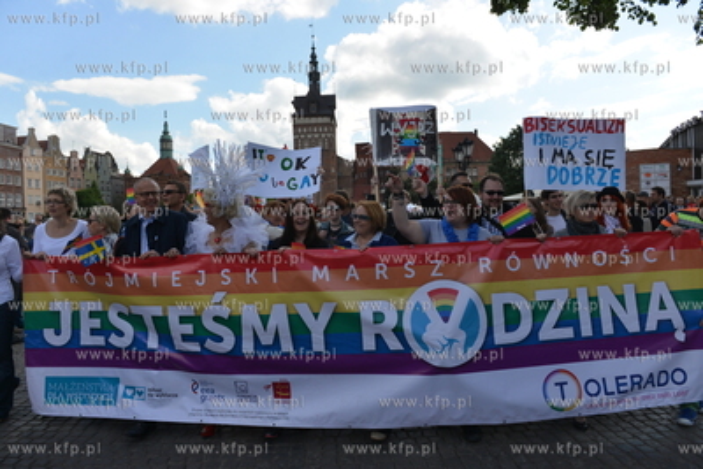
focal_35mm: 24
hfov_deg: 73.7
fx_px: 469
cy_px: 234
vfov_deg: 53.2
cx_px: 352
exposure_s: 1/1600
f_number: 5
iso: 400
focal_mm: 24
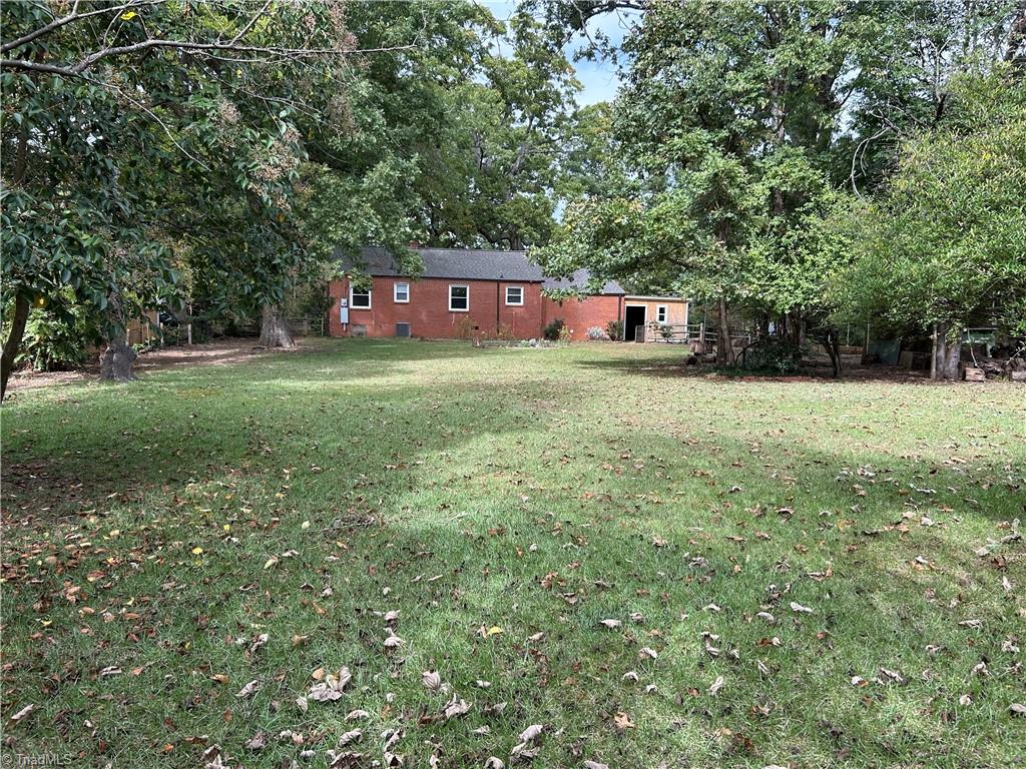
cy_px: 384
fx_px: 771
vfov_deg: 53.1
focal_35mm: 26
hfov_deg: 67.3
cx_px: 513
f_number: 1.5
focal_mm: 5.7
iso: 50
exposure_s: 1/666
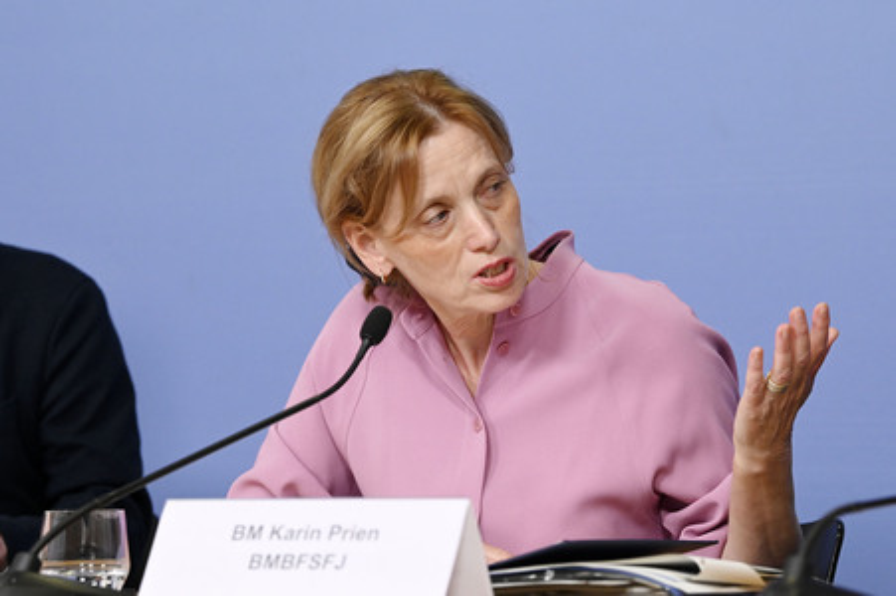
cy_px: 298
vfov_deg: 7.8
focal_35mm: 175
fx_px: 4352
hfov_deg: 11.8
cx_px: 448
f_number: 5.6
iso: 4000
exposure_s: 1/800
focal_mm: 175
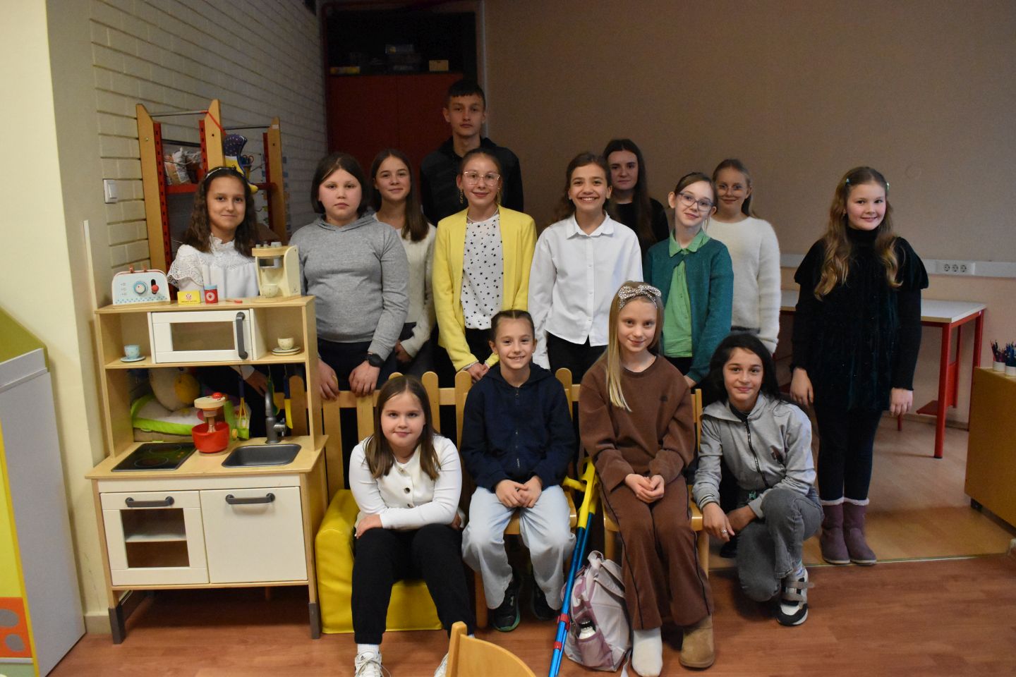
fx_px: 847
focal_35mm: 30
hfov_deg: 61.9
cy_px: 338
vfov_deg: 43.6
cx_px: 508
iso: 7200
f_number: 5.6
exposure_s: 1/320
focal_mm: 20
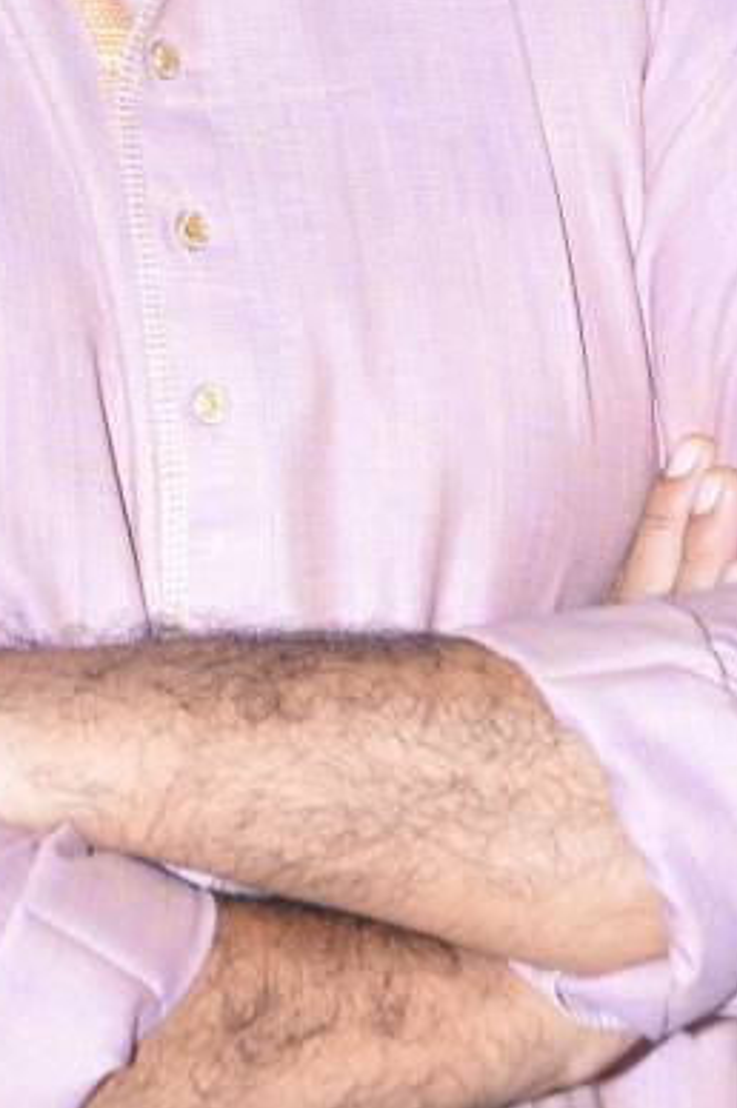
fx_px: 7321
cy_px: -146
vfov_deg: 8.6
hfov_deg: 5.8
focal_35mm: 238
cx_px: 171
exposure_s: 1/125
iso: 400
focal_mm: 62
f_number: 7.1
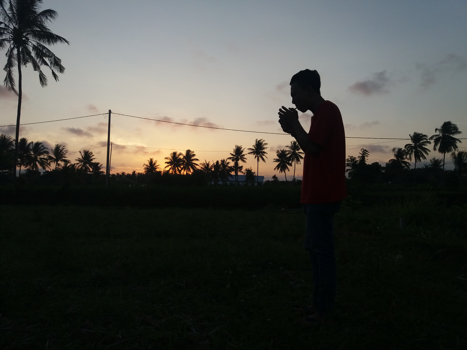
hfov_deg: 63.4
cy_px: 175
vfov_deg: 49.7
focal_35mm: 28
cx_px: 234
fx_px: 378
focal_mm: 3.7
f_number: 1.9
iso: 64
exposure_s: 1/1052
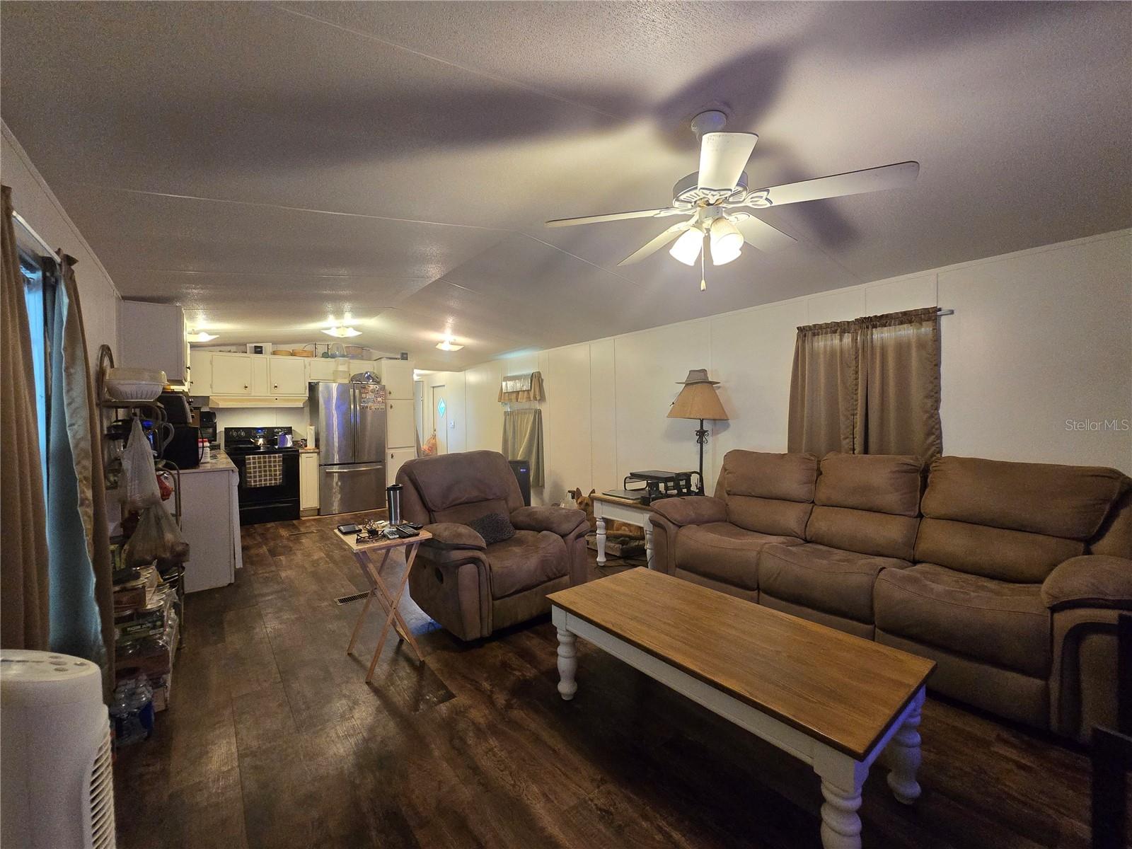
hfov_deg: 106.2
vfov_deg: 89.9
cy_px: 424
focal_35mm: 13
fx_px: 425
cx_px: 566
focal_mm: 2.2
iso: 500
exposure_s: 1/60
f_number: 2.2
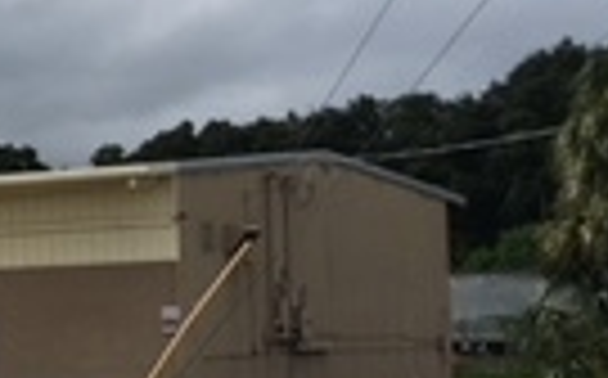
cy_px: 284
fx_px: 2416
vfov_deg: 8.9
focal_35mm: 146
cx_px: -342
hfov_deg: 13.4
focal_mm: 4.15
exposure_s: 1/1570
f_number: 2.2
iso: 25
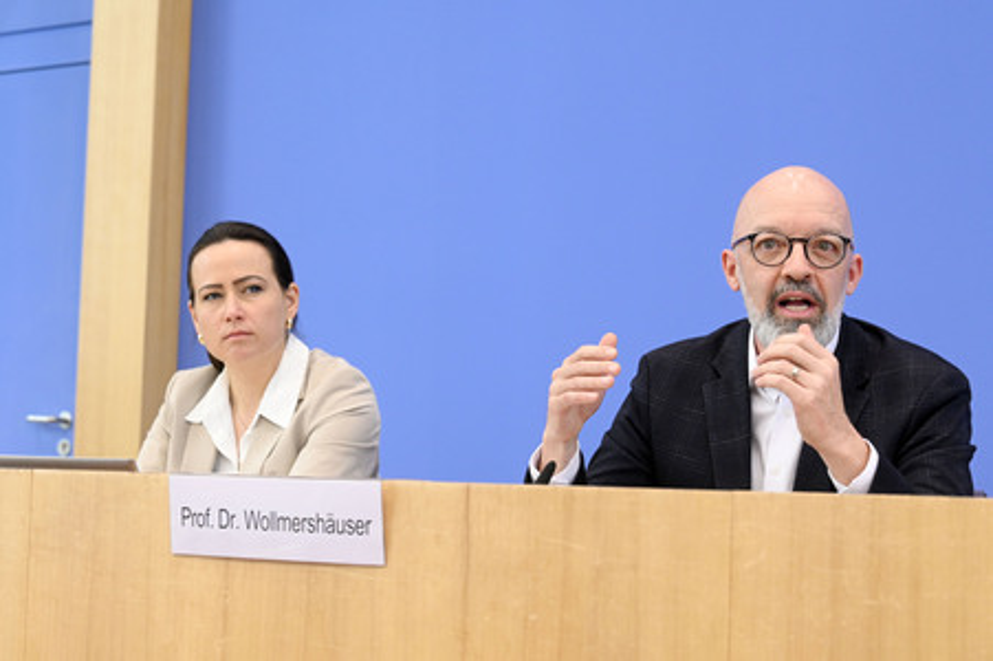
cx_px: 496
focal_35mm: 70
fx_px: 1929
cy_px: 330
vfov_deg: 19.4
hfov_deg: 28.9
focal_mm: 70
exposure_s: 1/400
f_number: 6.3
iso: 3200
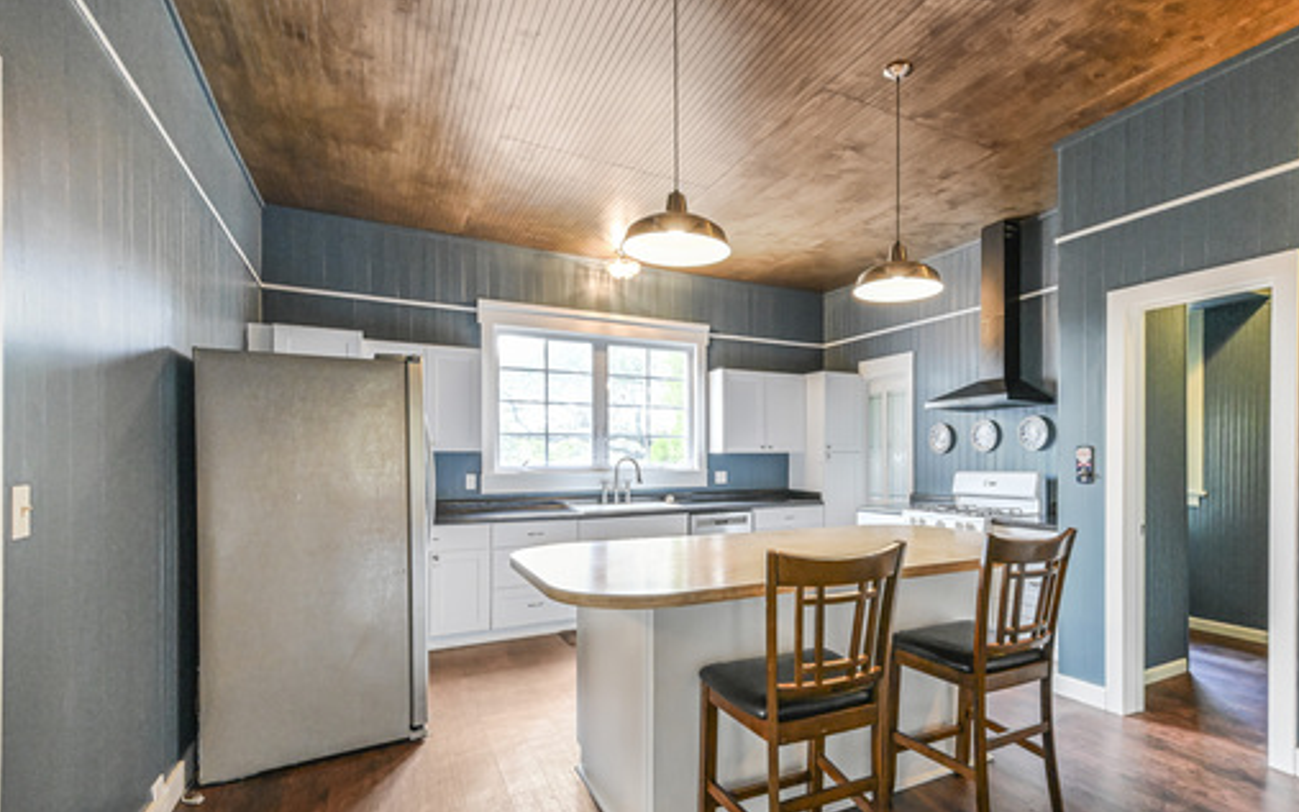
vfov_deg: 64.2
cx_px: 774
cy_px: 501
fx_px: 637
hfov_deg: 90.0
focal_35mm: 18
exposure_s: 1/15
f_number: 10
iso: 18000
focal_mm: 14
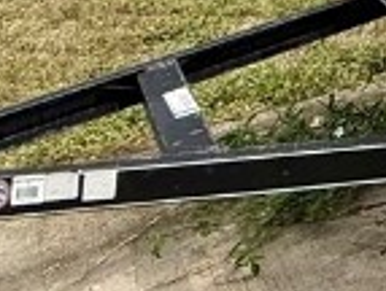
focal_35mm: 100
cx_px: 964
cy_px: -461
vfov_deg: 11.5
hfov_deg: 13.4
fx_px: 1118
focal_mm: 2.22
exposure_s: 1/2165
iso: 50
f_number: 2.2
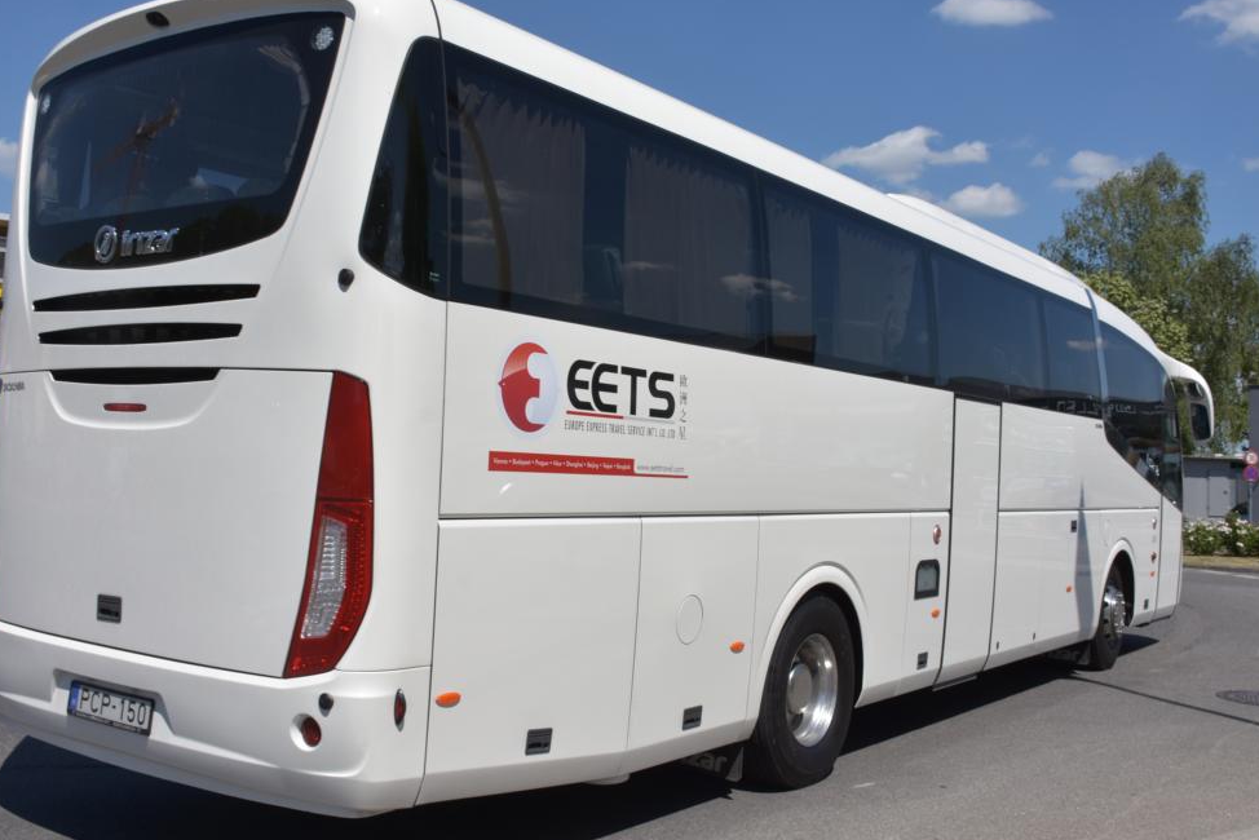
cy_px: 385
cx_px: 590
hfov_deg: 49.5
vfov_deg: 34.2
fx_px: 1364
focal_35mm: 39
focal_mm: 22
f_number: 10
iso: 160
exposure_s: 1/400
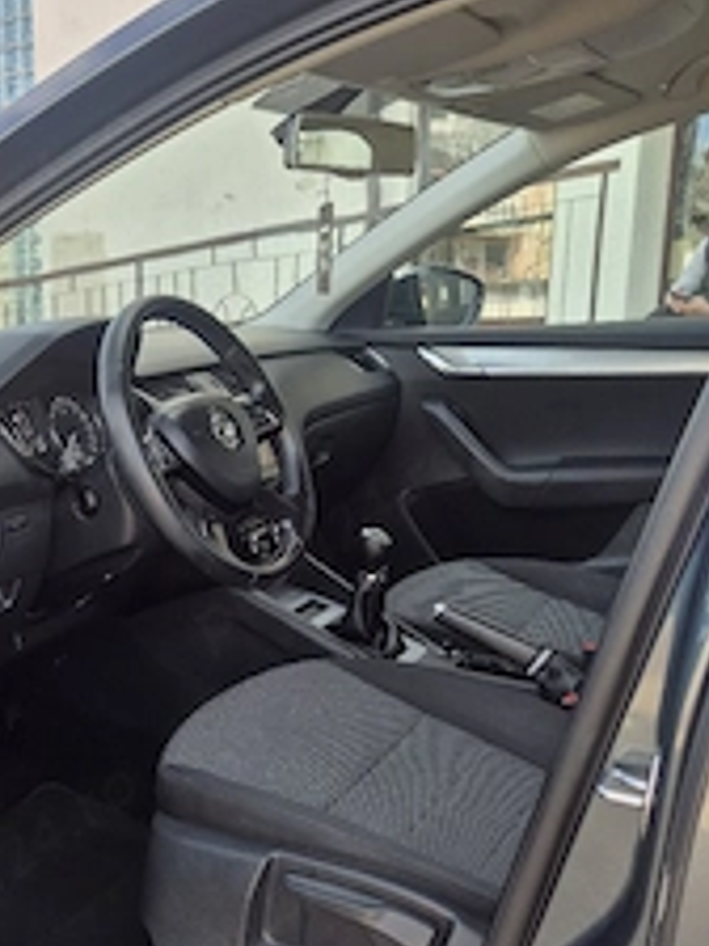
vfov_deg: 45.4
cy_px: 591
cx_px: 84
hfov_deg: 33.5
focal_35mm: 41
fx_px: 1120
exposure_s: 1/400
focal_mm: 5.4
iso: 25
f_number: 1.8
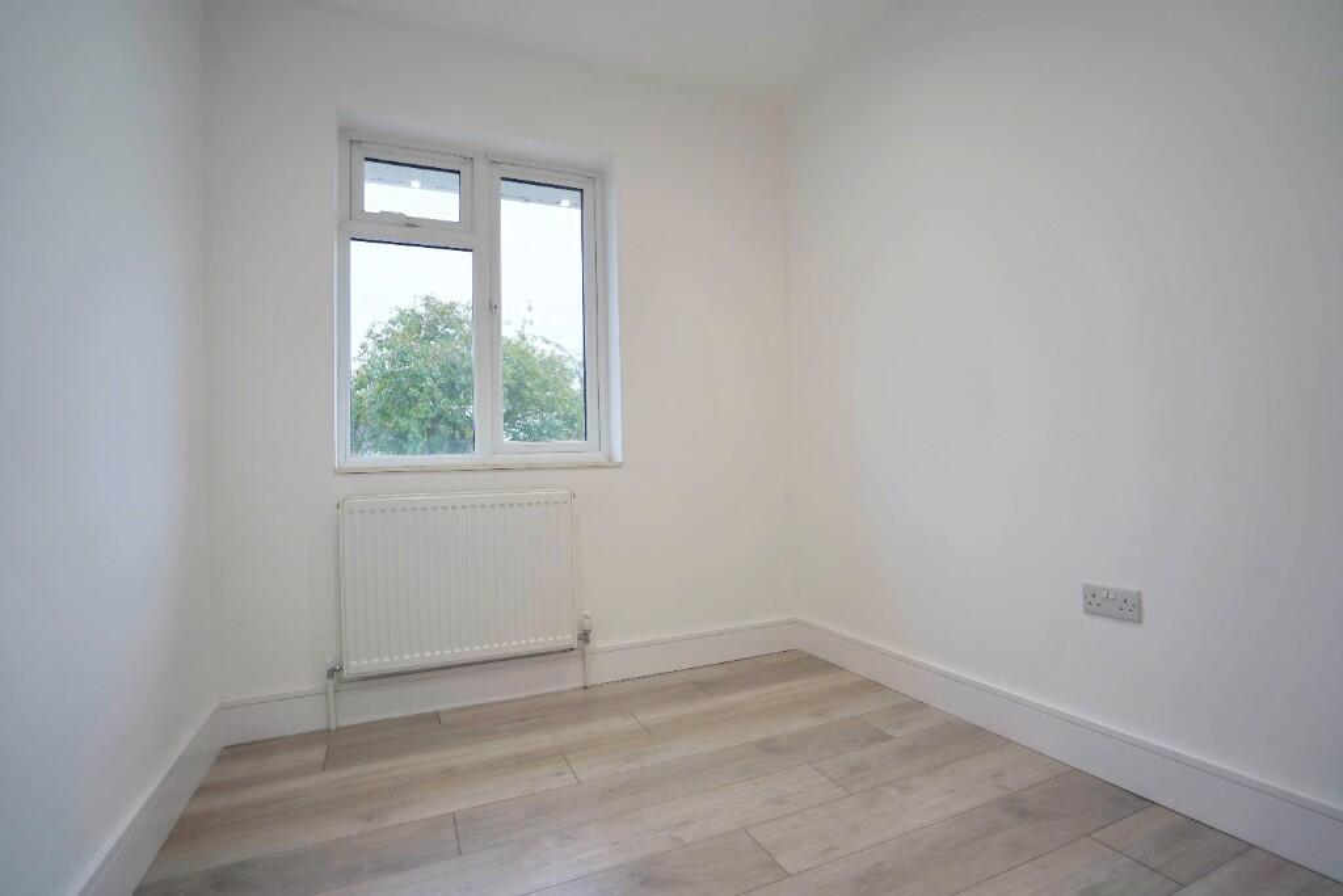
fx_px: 597
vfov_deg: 73.8
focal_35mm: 16
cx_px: 672
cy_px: 448
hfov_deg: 96.7
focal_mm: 16
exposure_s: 1/160
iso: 250
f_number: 4
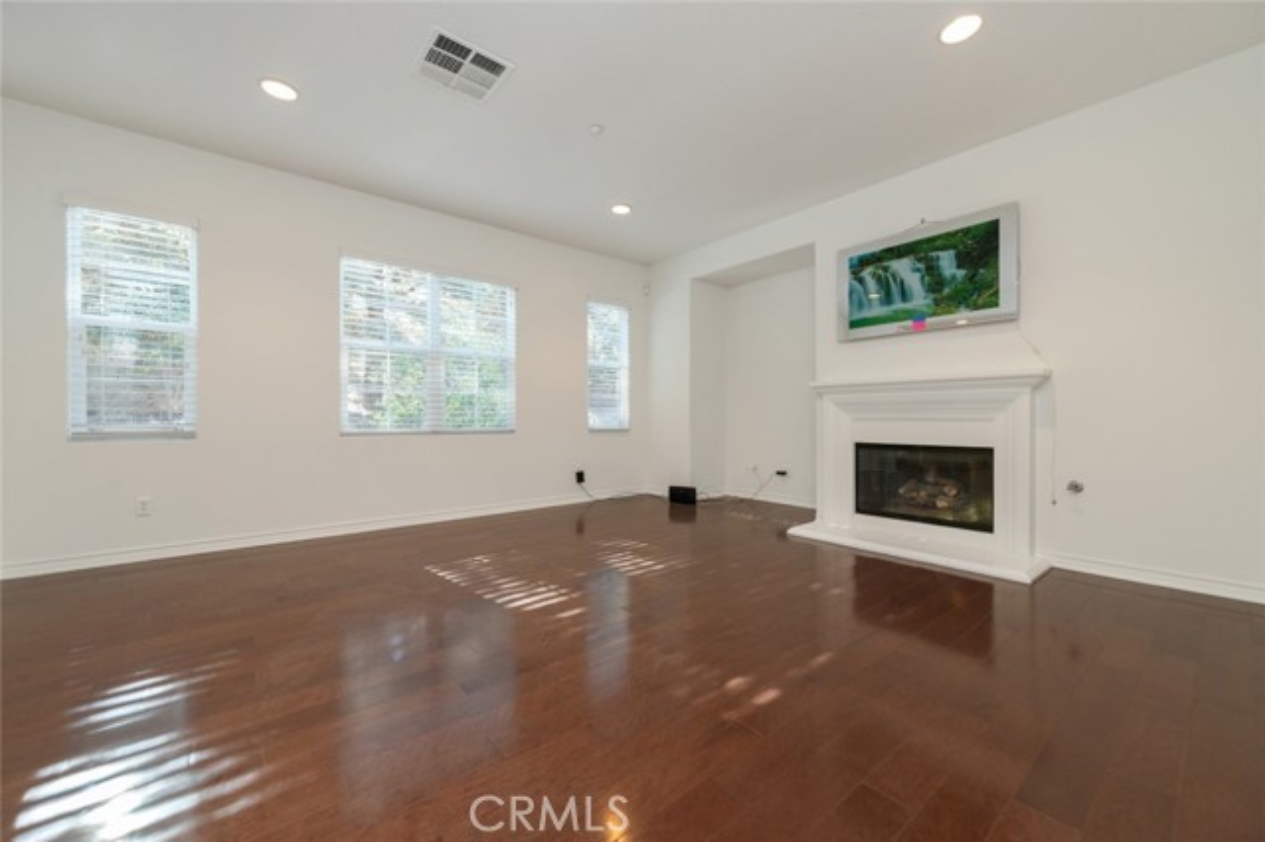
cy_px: 421
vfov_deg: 81.1
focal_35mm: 14
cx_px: 632
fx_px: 492
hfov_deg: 104.3
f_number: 4
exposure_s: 1/60
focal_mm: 14
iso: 640
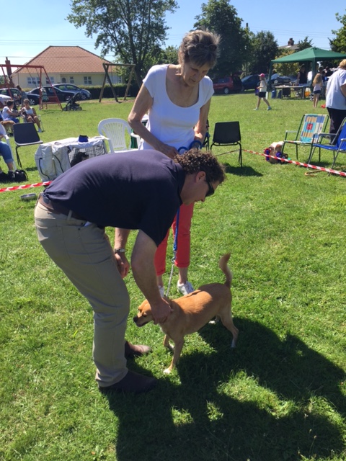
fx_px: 386
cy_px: 230
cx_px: 173
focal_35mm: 29
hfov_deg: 48.2
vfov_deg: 61.7
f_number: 2.2
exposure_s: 1/1276
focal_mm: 4.15
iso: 32
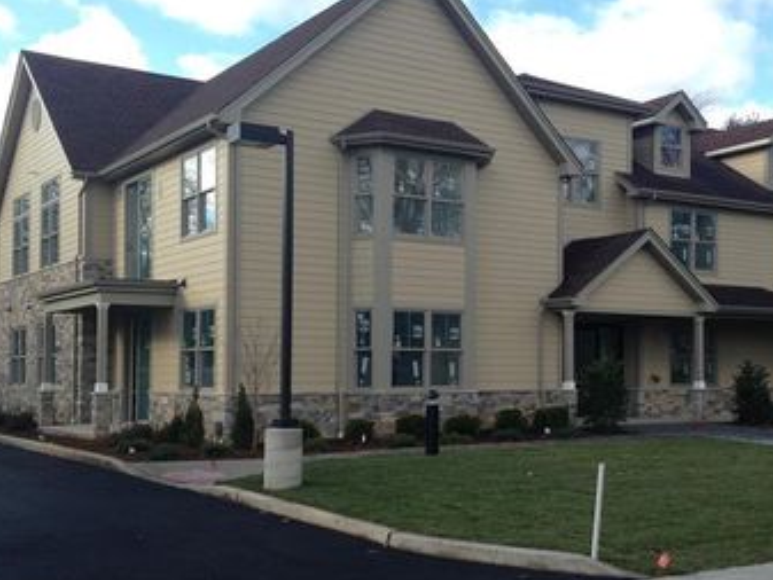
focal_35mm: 49
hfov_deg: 38.8
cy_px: 336
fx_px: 1095
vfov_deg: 29.6
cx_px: 447
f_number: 2.4
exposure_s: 1/493
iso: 50
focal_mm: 4.12
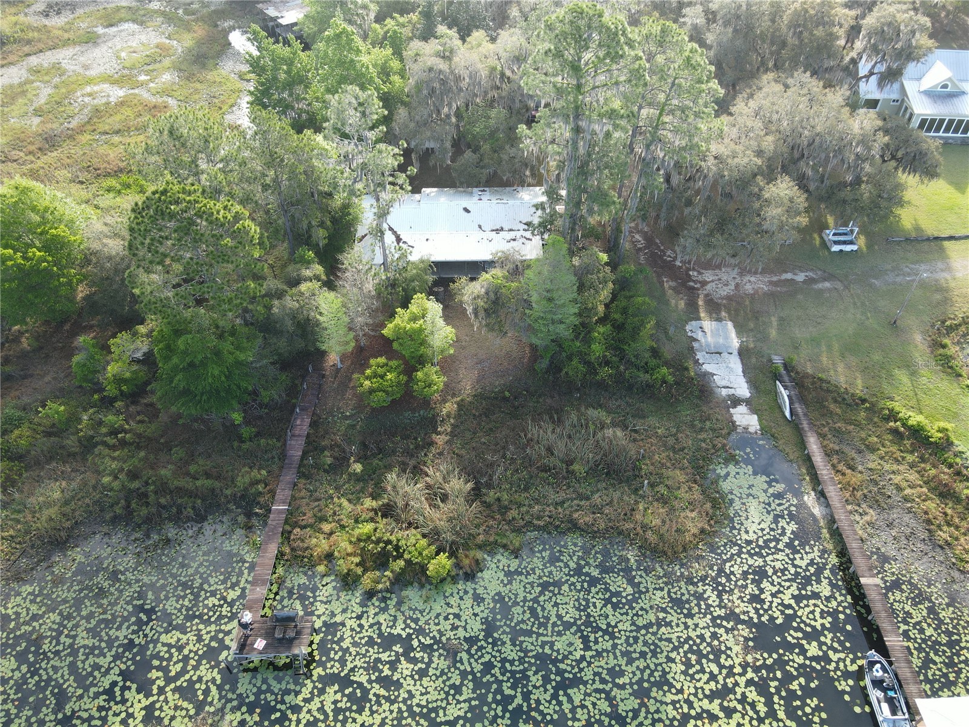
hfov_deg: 71.6
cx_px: 484
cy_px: 364
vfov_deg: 56.8
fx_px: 672
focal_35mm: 24
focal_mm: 4.5
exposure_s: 1/60
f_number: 2.8
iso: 100
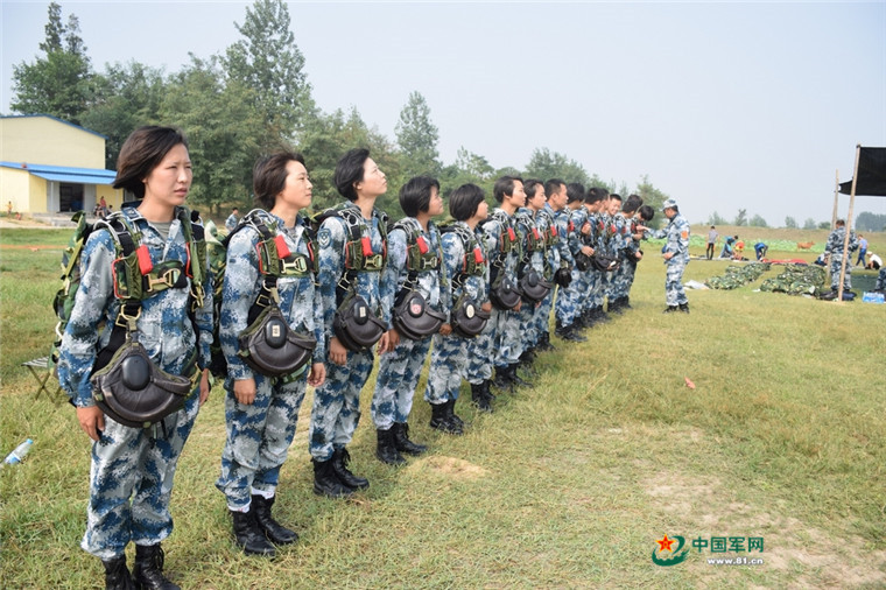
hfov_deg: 67.4
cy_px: 295
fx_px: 664
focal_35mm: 27
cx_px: 443
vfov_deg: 47.9
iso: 400
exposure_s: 1/1250
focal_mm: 18
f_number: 5.6
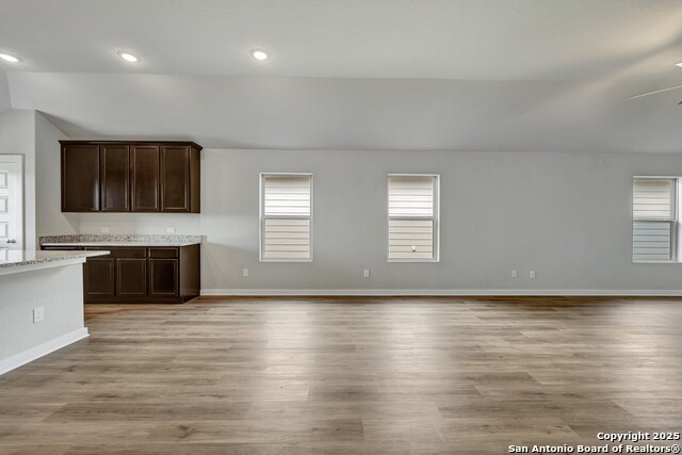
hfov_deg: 104.2
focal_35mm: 14
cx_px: 341
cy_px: 228
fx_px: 265
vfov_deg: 81.2
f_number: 9
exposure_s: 1/4
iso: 100
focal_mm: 14
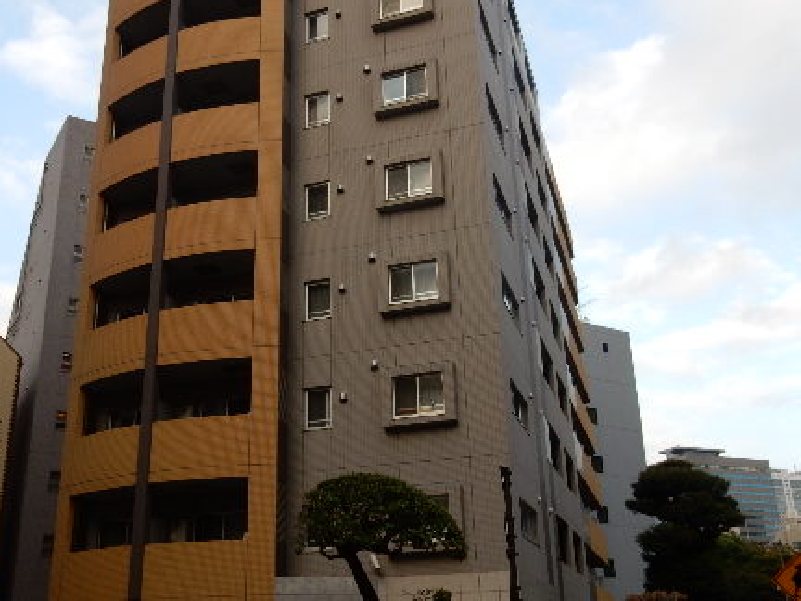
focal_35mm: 37
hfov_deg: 50.1
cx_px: 371
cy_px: 319
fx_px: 856
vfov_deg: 38.7
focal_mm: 4.5
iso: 125
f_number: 3.7
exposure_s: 1/250
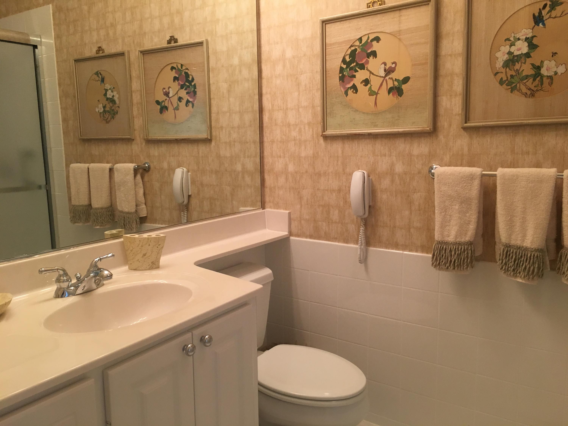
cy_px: 213
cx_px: 284
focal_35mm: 29
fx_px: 476
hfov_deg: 61.7
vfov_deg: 48.2
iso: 80
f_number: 2.2
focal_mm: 4.15
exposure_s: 1/30
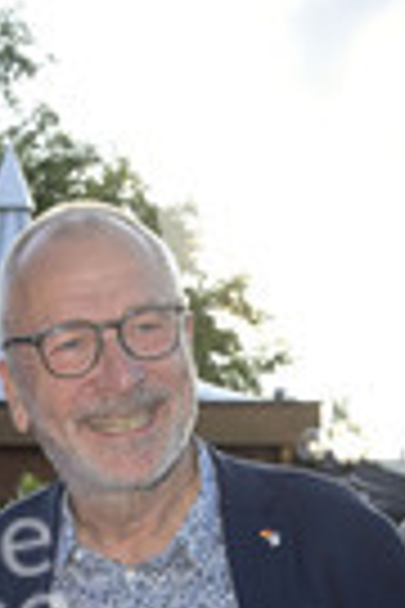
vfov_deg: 19.3
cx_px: -32
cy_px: 851
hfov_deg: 14.1
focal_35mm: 95
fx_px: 1603
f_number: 6.3
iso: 400
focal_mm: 32
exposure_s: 1/250
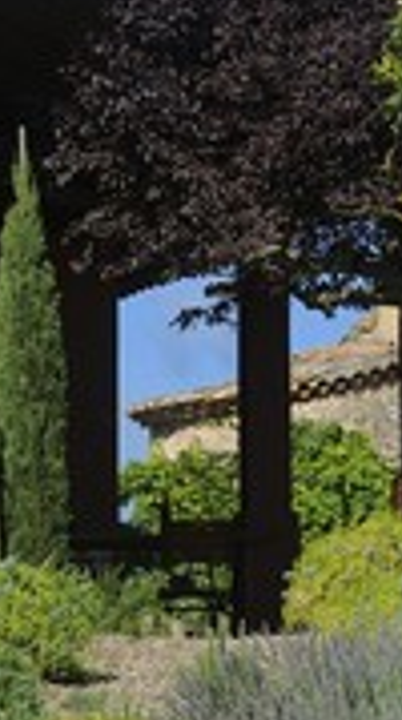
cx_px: 8
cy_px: 354
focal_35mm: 345
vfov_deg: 6.3
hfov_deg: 3.5
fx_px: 6572
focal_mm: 140
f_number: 11
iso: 200
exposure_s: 1/200
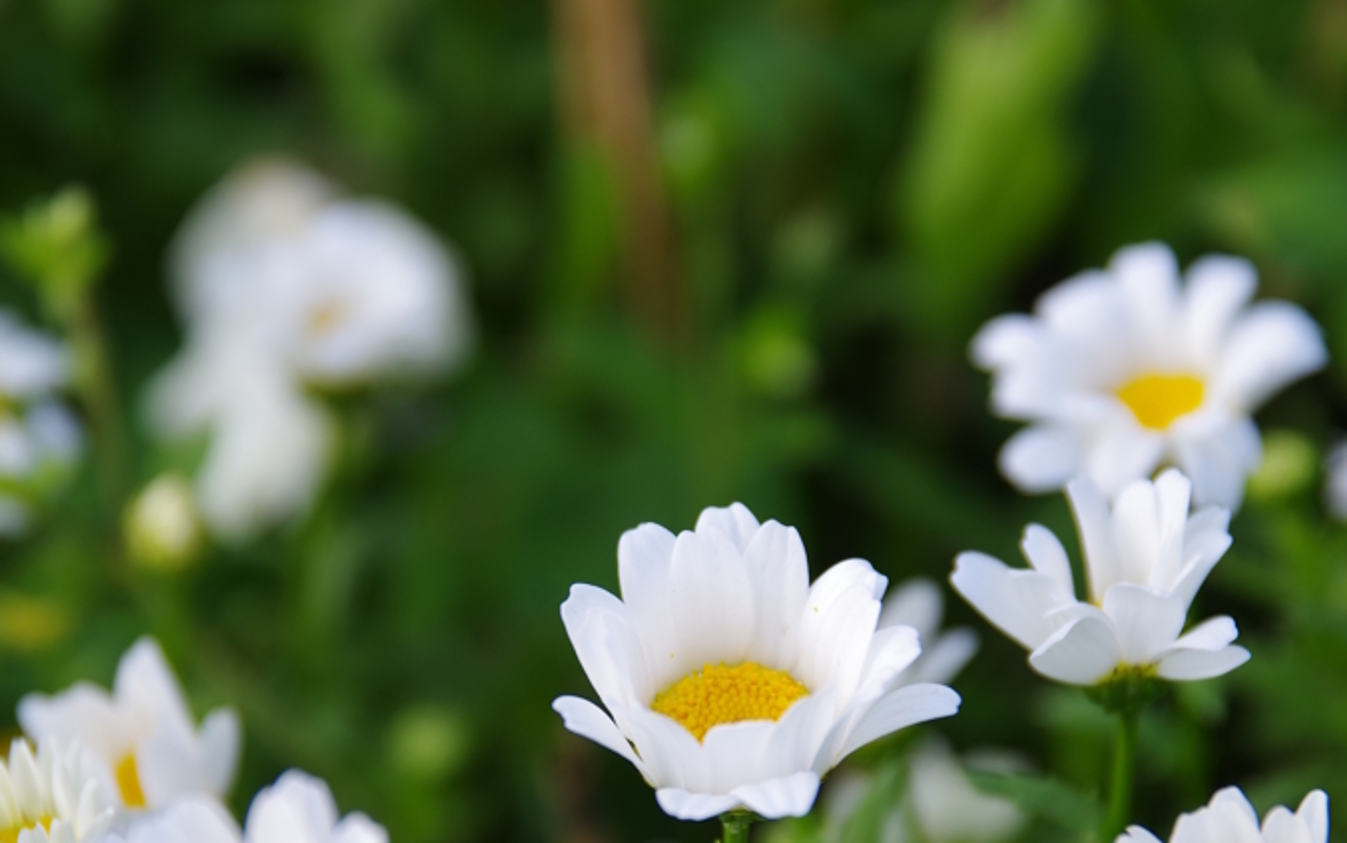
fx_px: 5949
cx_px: 674
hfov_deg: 12.9
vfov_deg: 8.1
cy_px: 658
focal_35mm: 162
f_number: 4
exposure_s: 1/125
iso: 100
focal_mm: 70
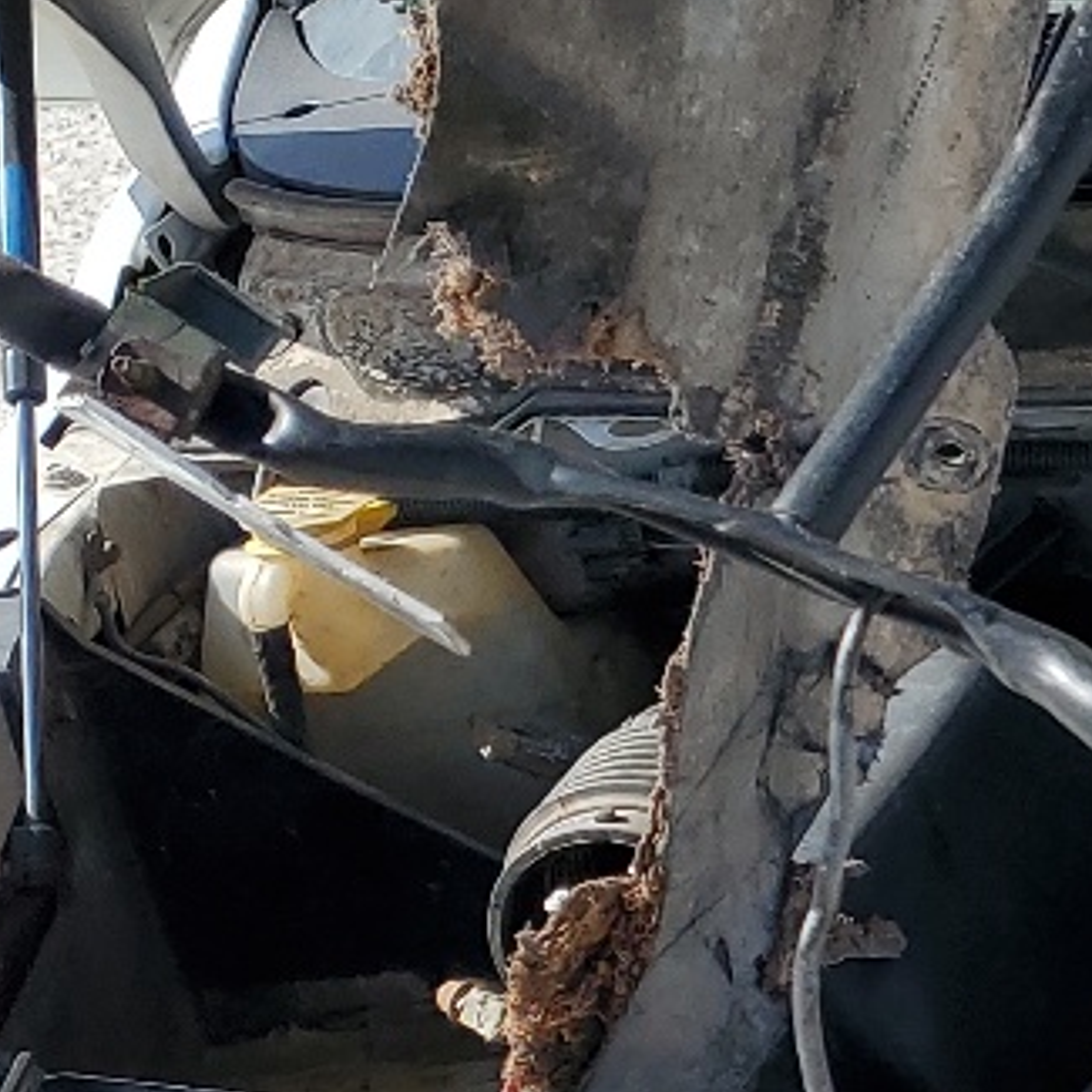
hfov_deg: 14.0
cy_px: 800
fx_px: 4033
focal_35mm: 113
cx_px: 1835
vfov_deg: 15.4
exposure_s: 1/2500
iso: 50
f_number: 1.5
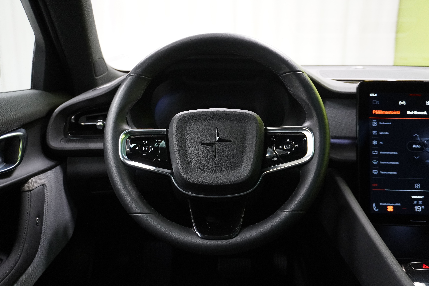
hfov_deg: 55.1
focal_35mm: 34
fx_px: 411
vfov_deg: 38.4
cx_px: 214
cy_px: 143
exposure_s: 1/40
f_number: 4
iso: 2500
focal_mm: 23
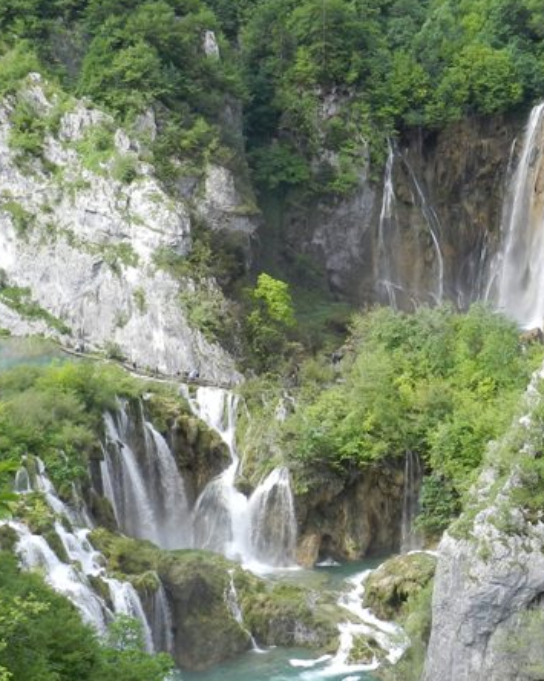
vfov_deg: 26.4
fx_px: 1450
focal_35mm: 72
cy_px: 402
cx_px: 395
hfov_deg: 21.1
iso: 160
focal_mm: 5.6
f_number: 3.7
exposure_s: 1/500
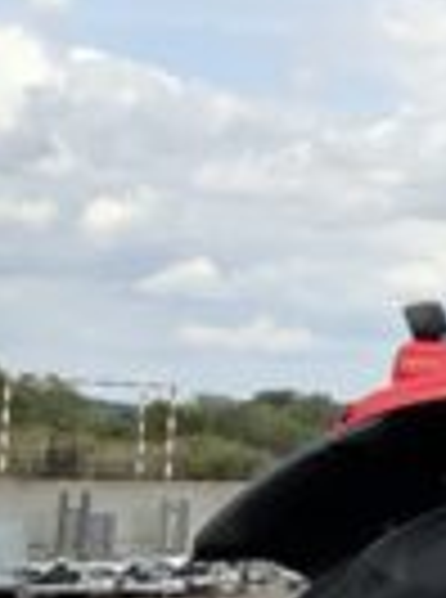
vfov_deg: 14.1
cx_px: 1428
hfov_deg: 8.5
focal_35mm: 140
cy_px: 400
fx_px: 2417
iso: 16
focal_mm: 3
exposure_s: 1/1342
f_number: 1.8
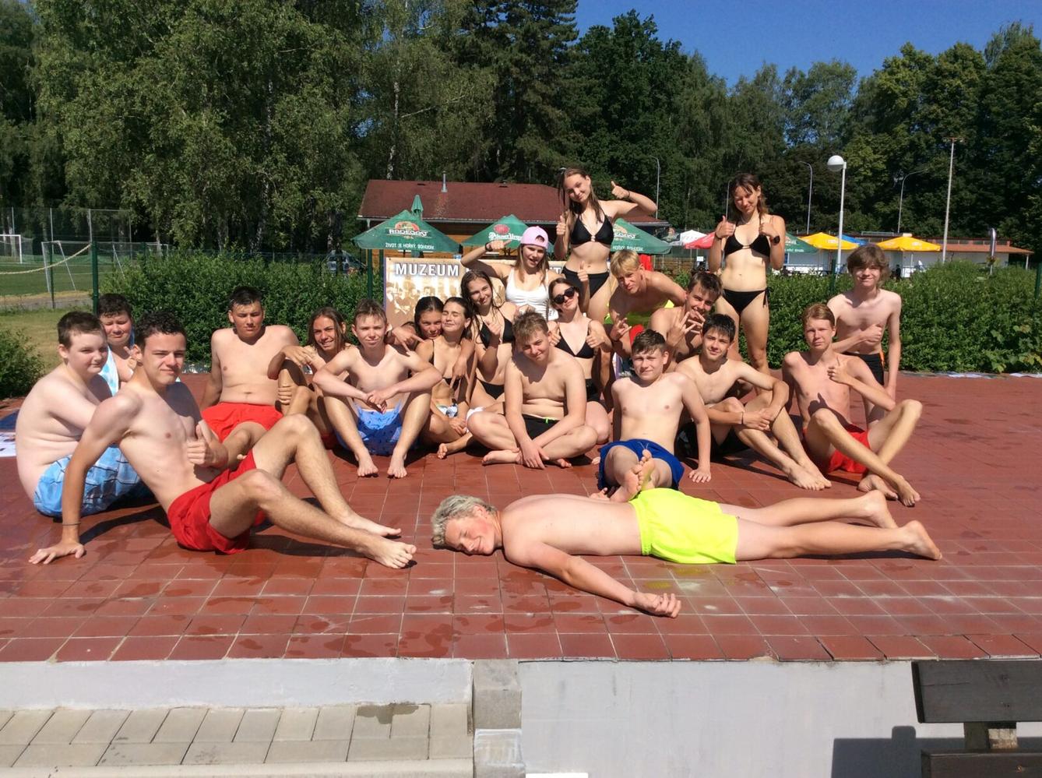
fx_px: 962
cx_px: 521
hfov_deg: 56.9
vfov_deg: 44.0
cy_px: 389
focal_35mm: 32
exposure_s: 1/2387
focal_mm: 3.3
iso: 32
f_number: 2.4
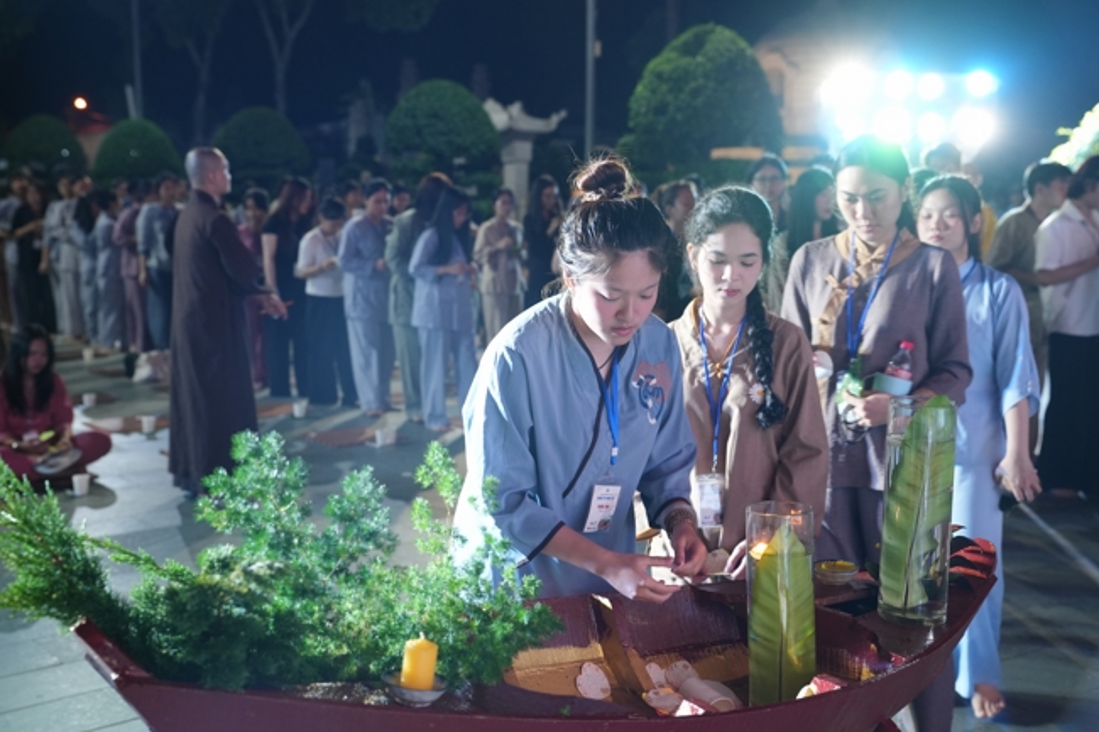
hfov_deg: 42.8
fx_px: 1404
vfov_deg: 29.2
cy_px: 366
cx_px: 550
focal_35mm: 46
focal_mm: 46
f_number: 3.5
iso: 2000
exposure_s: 1/60
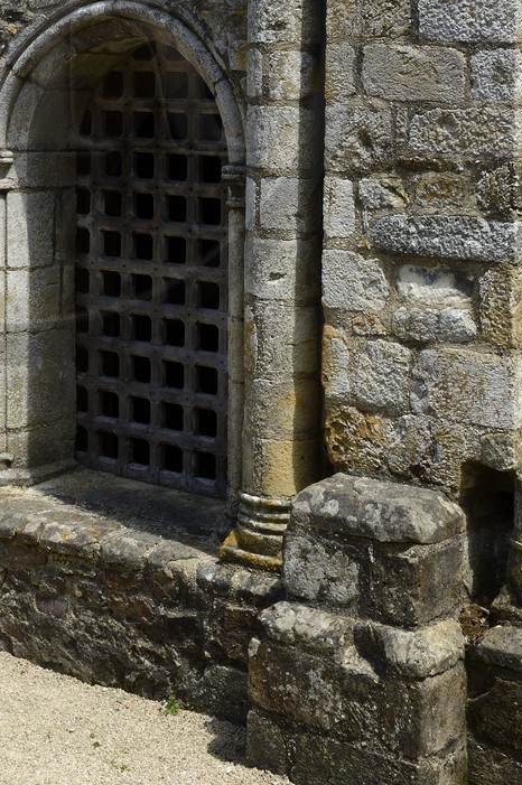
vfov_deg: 26.4
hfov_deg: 18.2
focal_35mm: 73
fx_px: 1591
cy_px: 16
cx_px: 13
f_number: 13
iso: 200
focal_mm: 32
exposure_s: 1/200
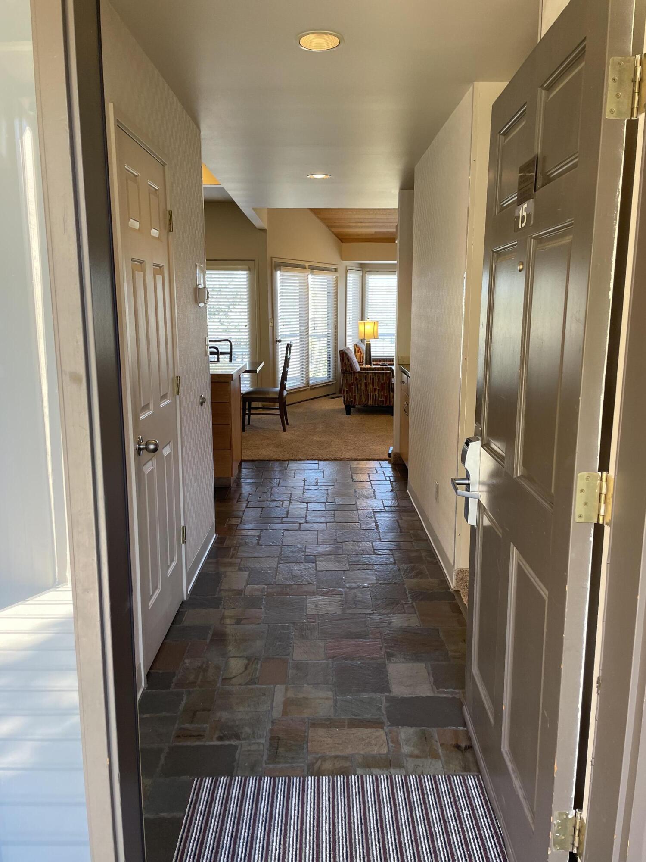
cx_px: 323
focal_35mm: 26
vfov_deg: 67.3
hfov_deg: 53.1
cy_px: 431
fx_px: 647
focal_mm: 4.2
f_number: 1.6
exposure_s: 1/60
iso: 64
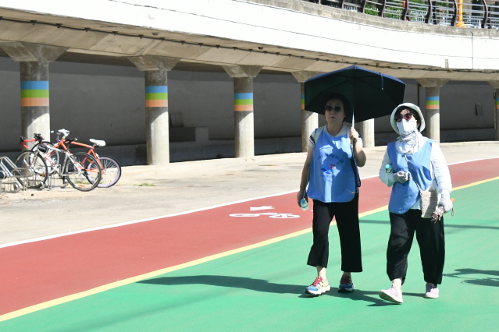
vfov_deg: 16.1
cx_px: 307
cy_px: 142
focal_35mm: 85
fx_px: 1178
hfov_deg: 23.9
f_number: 9
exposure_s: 1/320
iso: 800
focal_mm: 35
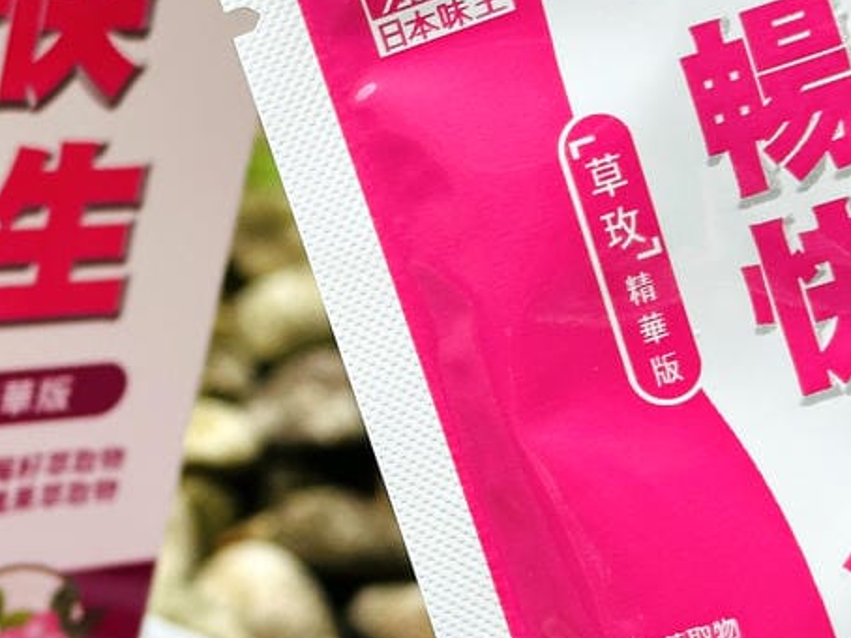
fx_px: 3121
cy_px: 490
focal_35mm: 127
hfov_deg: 15.4
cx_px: 148
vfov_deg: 11.6
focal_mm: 6.86
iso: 64
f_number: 1.78
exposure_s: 1/315
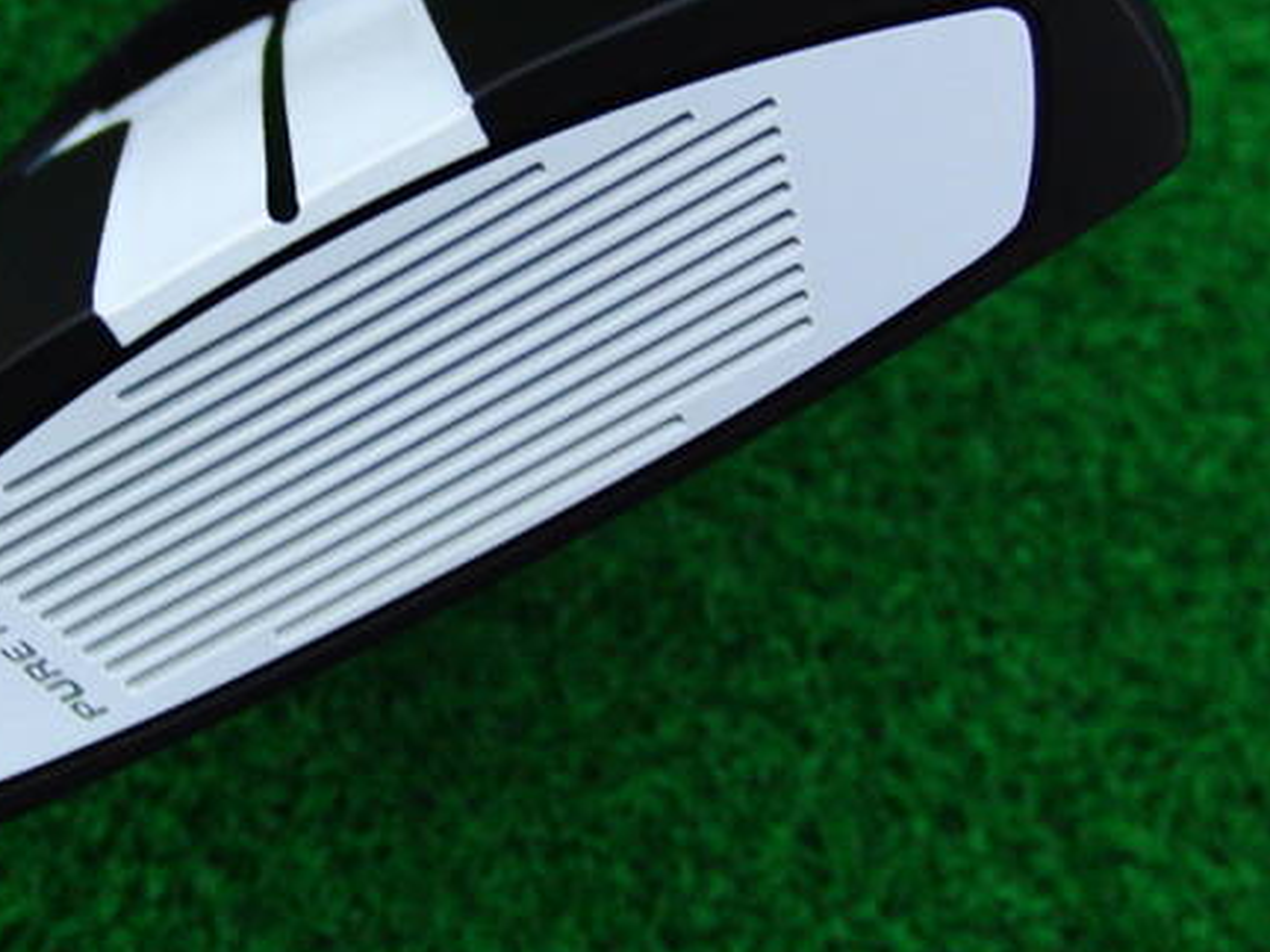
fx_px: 2017
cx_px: 474
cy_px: 304
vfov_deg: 26.4
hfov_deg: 34.8
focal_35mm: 55
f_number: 3.6
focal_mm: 6.42
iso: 400
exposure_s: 1/60
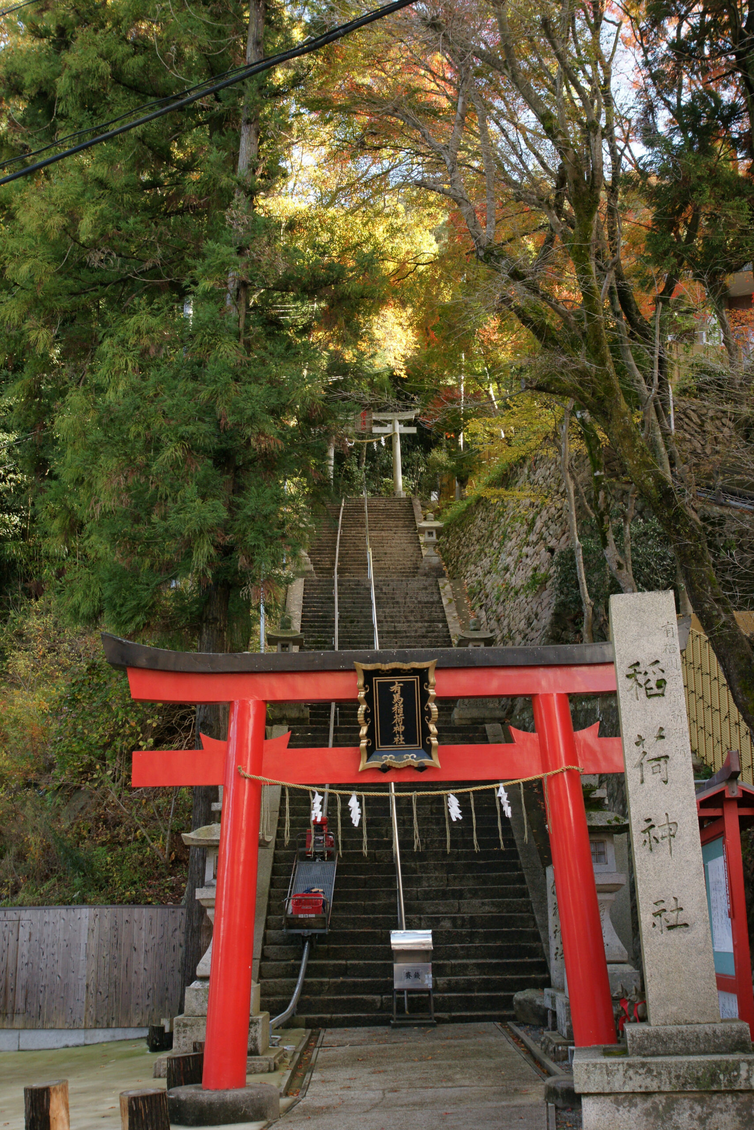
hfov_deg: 31.9
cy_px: 565
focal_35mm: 42
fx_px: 1319
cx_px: 377
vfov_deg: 46.4
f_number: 8
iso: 400
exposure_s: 1/30
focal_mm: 28
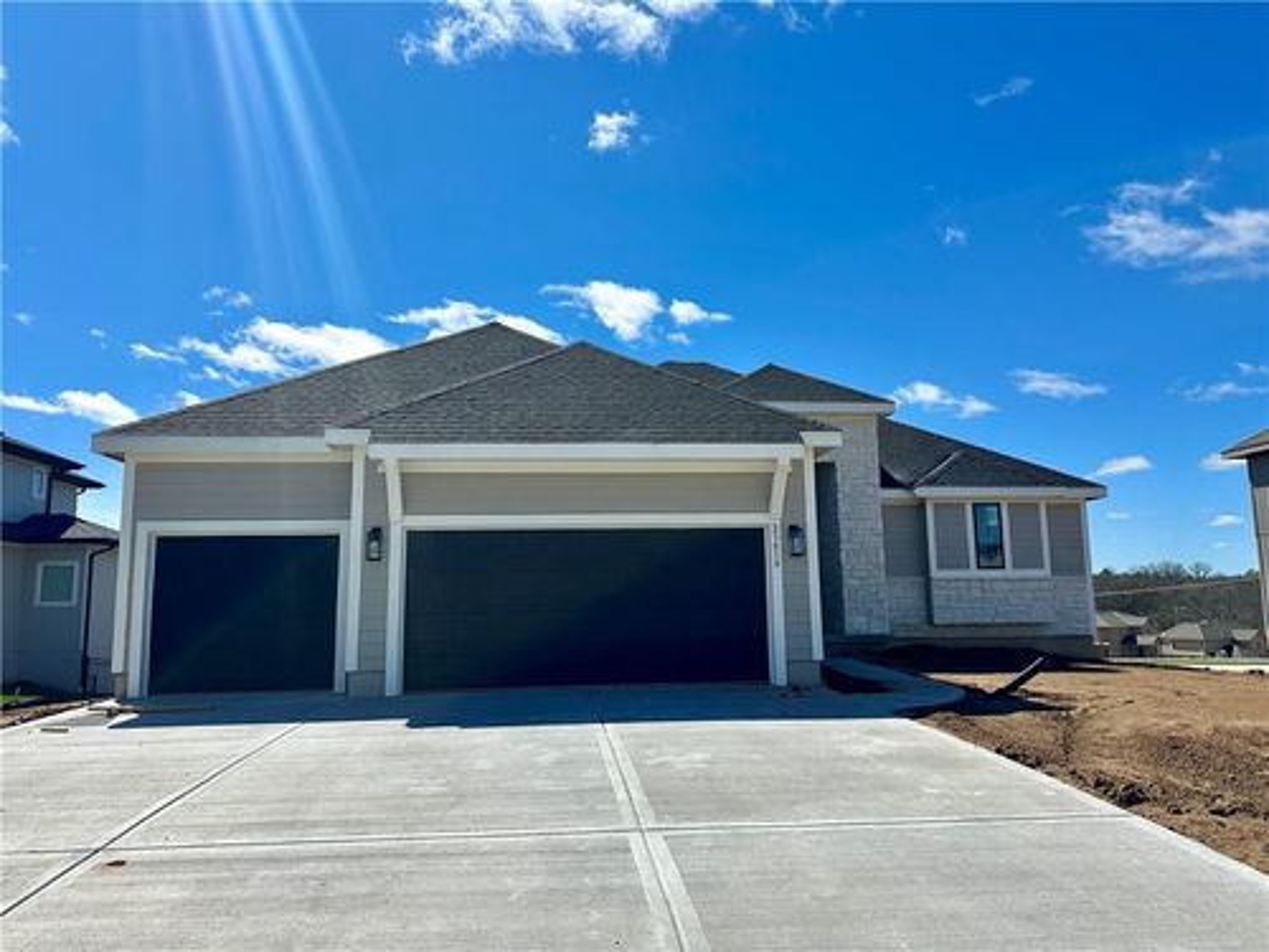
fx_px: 880
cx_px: 634
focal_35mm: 24
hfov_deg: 71.6
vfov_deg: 56.8
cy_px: 476
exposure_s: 1/7042
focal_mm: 6.86
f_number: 1.78
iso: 80
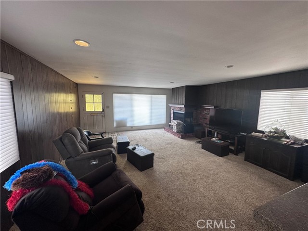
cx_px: 154
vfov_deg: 85.7
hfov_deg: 102.1
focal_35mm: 14
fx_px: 125
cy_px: 116
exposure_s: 1/120
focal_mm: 2.22
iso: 125
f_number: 2.2
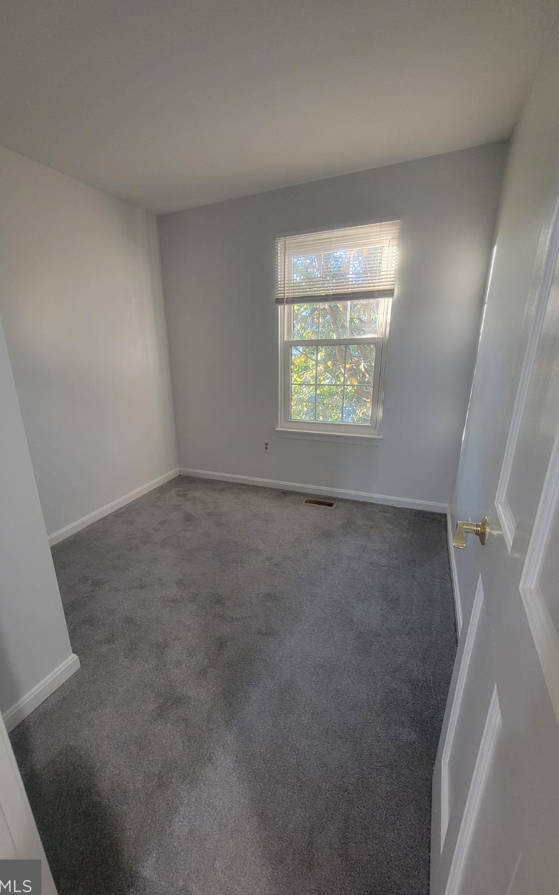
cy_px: 453
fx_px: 341
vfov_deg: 105.3
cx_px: 234
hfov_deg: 78.0
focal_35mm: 14
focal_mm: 2.2
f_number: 2.2
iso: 320
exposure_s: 1/30
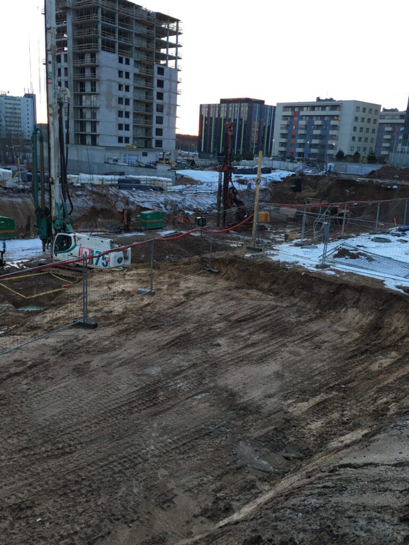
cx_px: 204
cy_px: 272
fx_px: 457
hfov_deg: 48.2
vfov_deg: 61.7
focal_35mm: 29
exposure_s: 1/33
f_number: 2.2
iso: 40
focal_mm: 4.15
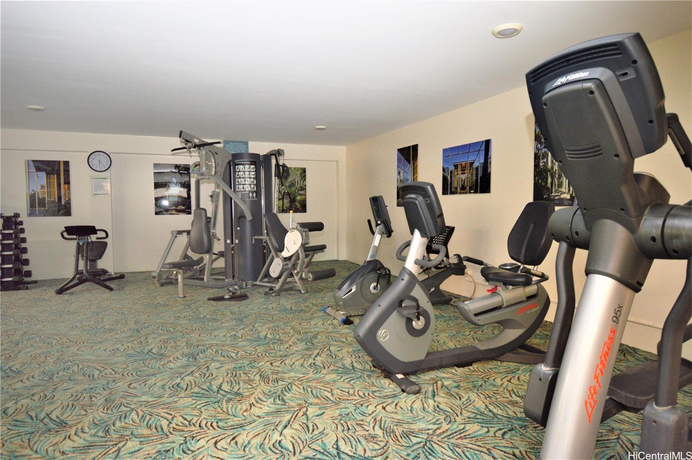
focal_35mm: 21
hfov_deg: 81.3
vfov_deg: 59.4
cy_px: 230
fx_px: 403
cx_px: 346
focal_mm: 14
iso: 560
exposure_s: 1/30
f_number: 5
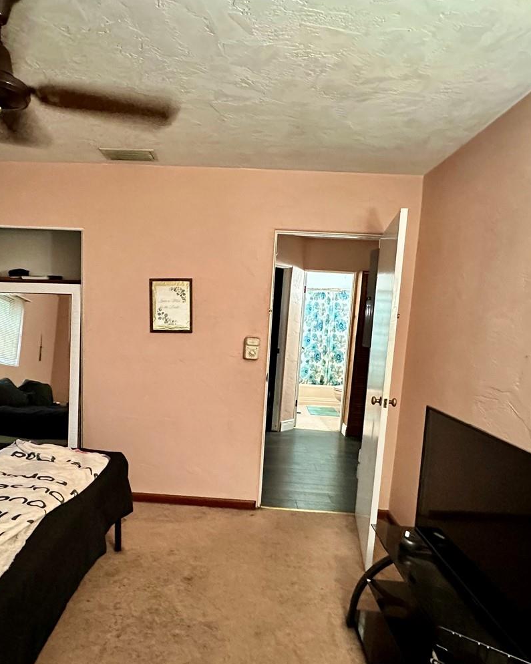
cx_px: 218
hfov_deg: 62.7
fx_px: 432
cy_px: 373
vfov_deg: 74.7
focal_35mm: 22
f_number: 2.2
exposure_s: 1/60
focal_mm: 2.22
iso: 1000
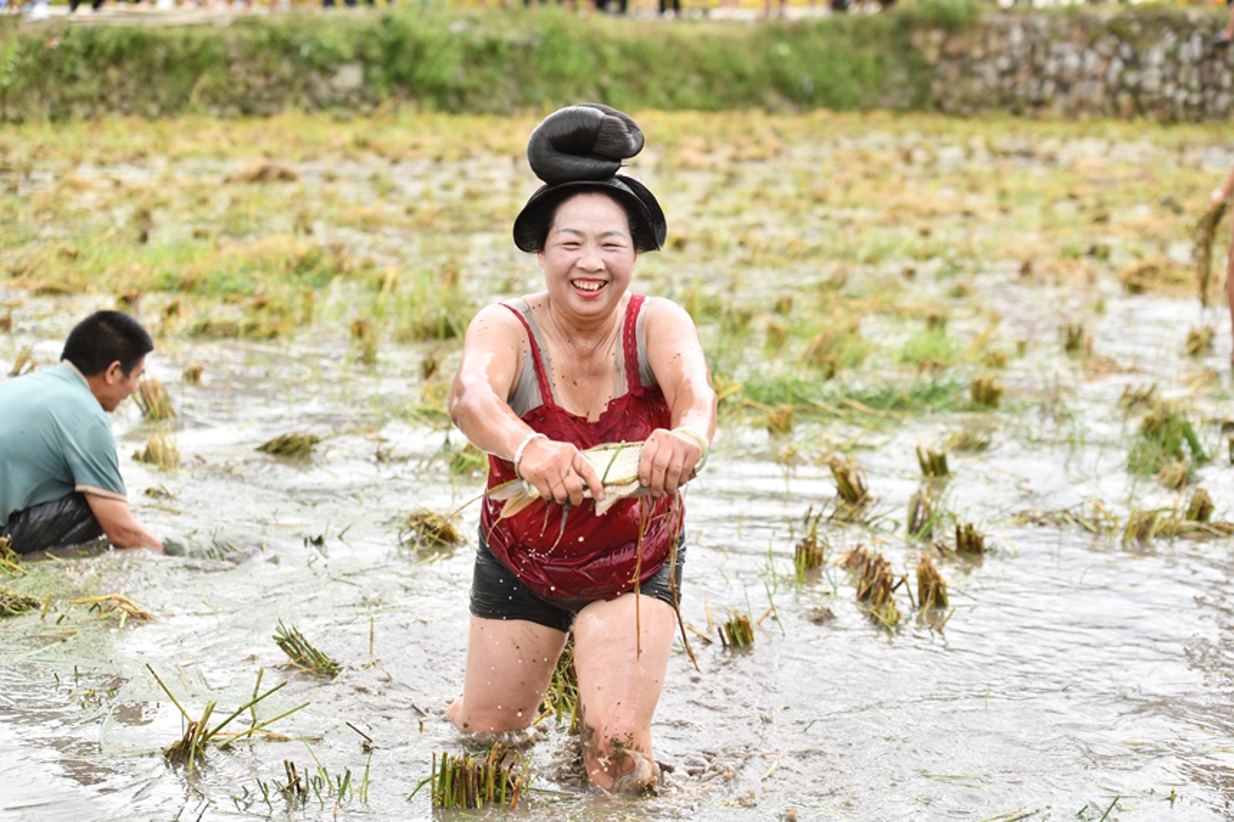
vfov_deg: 19.4
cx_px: 617
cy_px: 411
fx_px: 2399
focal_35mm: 70
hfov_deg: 28.8
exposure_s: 1/1600
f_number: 3.5
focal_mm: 70
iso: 720
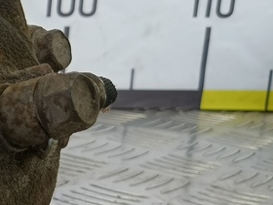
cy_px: 186
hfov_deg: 18.6
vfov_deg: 17.3
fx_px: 662
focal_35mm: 84
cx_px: -206
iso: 83
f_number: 1.6
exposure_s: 1/50
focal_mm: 4.11
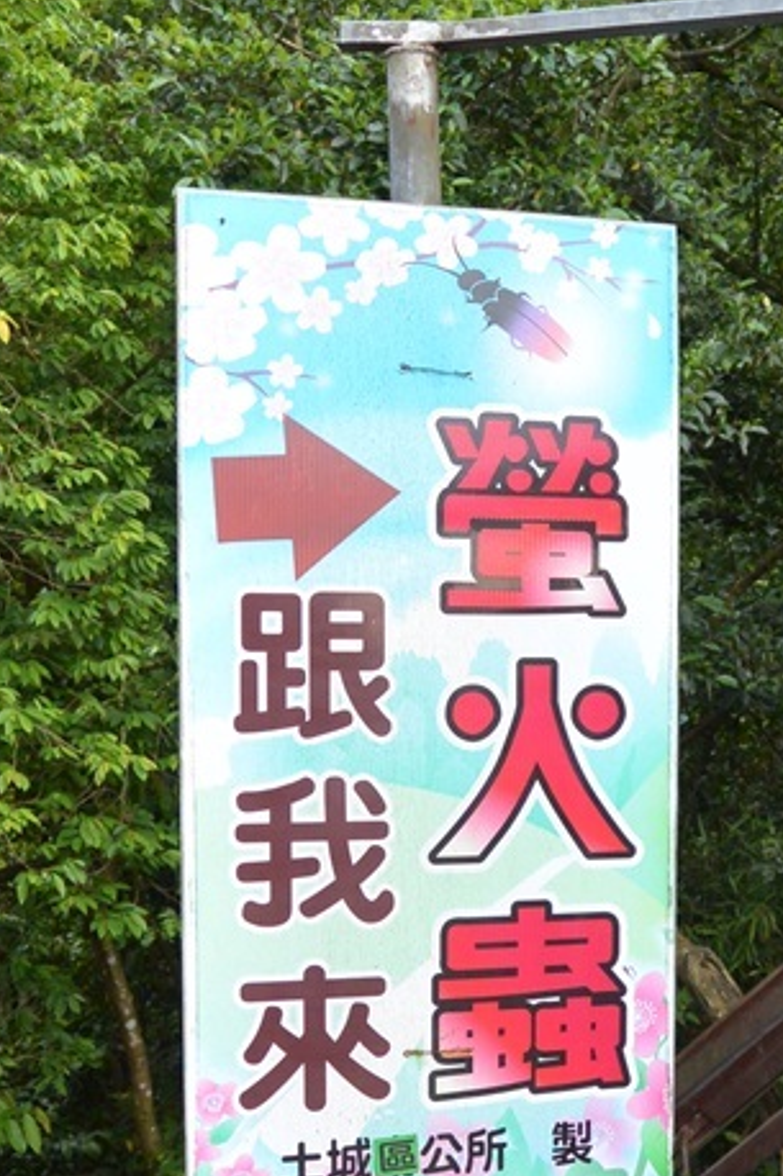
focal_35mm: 38
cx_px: 436
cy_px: 724
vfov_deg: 50.3
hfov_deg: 35.0
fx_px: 1241
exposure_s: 1/100
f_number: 3.5
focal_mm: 11
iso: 400
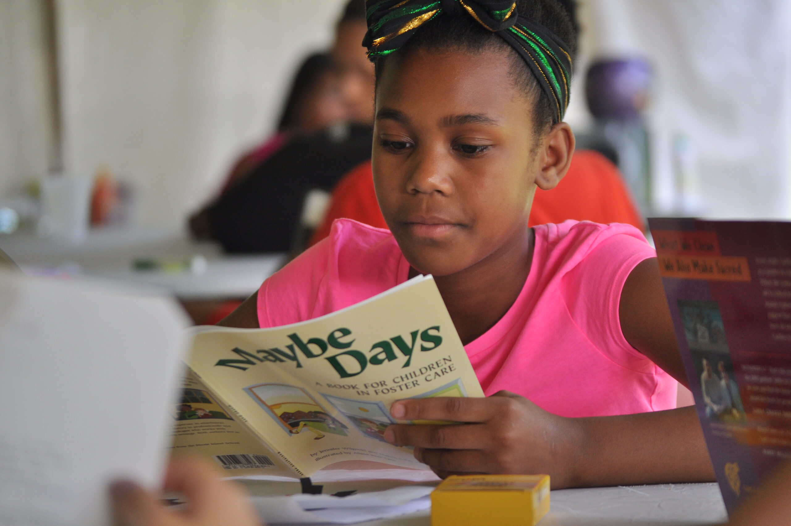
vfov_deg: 9.3
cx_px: 396
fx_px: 3226
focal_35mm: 147
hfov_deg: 14.0
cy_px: 263
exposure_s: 1/250
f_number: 4.5
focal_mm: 98
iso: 560
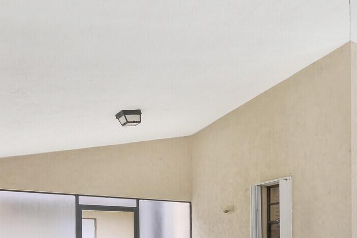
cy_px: 245
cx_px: 329
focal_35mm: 34
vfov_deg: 34.8
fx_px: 337
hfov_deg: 49.0
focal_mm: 10
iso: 1250
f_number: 11
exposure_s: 1/125
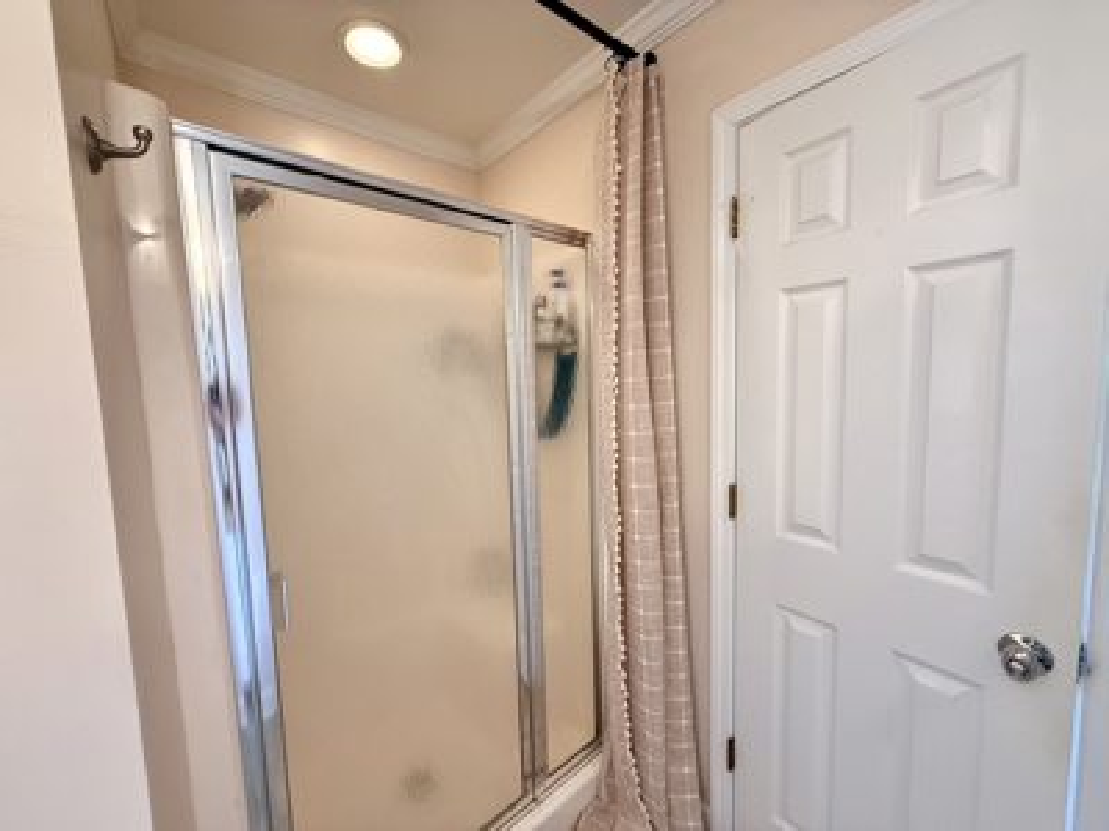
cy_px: 416
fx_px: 449
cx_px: 554
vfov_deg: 85.7
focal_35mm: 14
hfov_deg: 102.1
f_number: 2.2
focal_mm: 2.22
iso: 320
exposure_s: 1/120
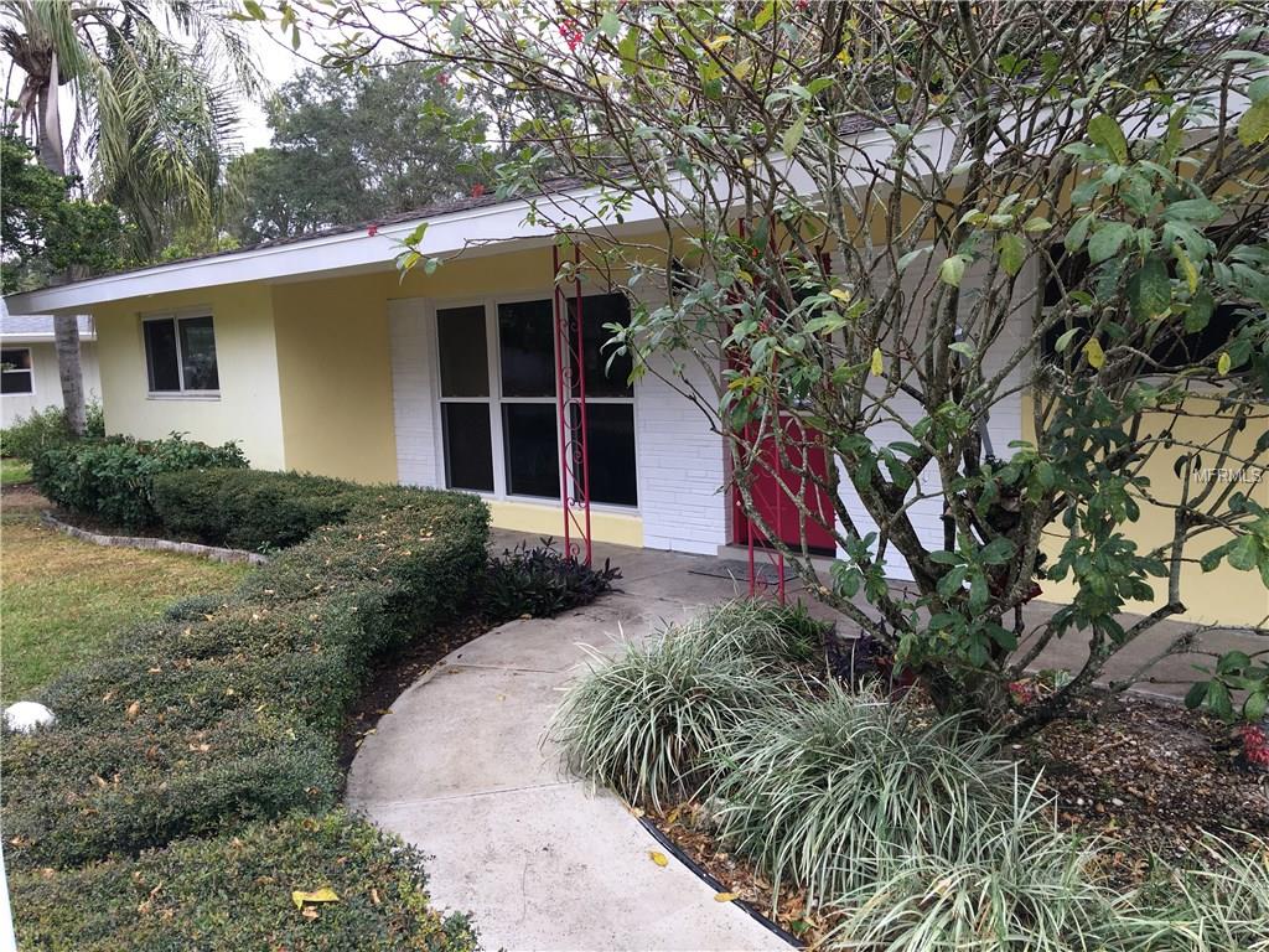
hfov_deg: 61.7
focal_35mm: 29
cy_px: 476
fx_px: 1063
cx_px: 634
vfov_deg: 48.2
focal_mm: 4.15
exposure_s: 1/122
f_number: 2.2
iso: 25
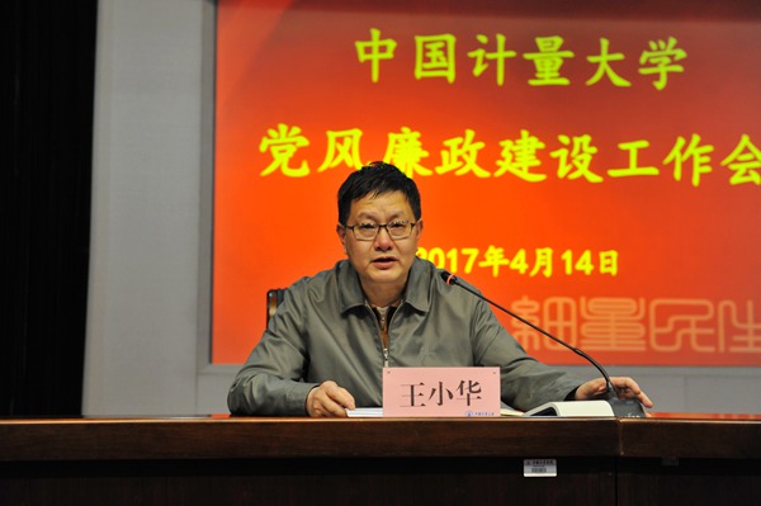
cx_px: 380
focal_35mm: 55
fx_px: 1162
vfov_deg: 24.6
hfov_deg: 36.3
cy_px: 253
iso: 1250
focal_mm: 55
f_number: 3.5
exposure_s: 1/60
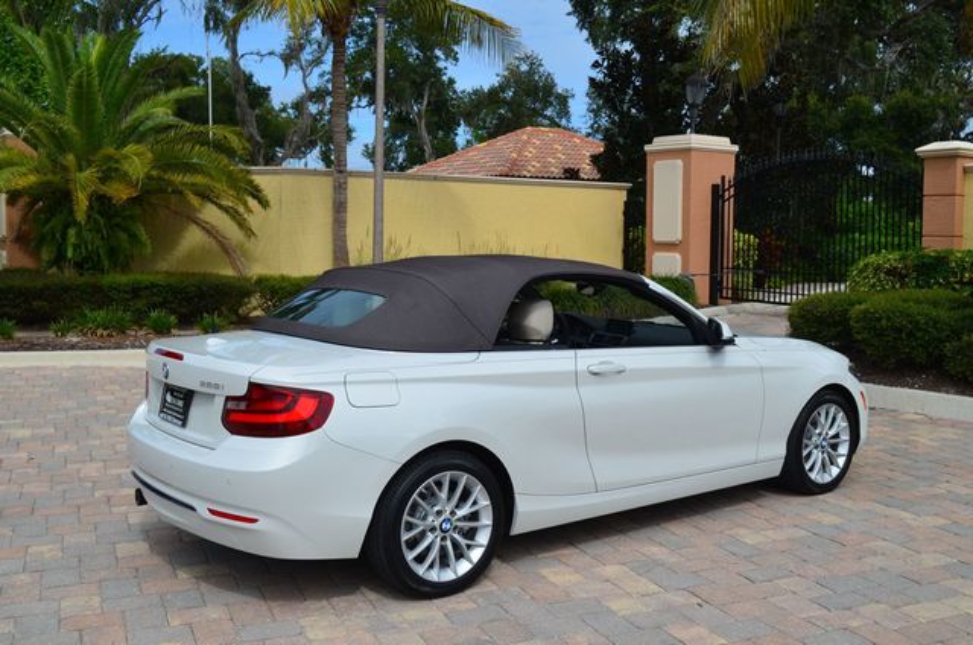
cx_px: 486
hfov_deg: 53.2
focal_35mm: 36
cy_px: 322
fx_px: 971
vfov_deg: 36.7
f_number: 11
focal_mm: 24
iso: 100
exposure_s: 1/125
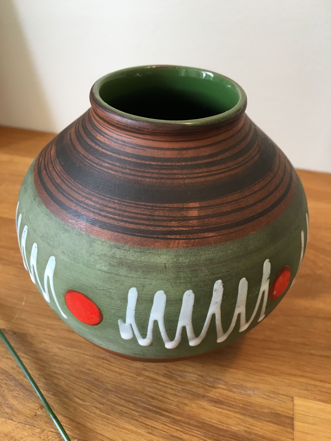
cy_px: 220
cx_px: 166
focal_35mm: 29
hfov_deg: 48.2
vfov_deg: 61.7
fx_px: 370
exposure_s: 1/33
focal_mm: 4.15
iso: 50
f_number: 2.2
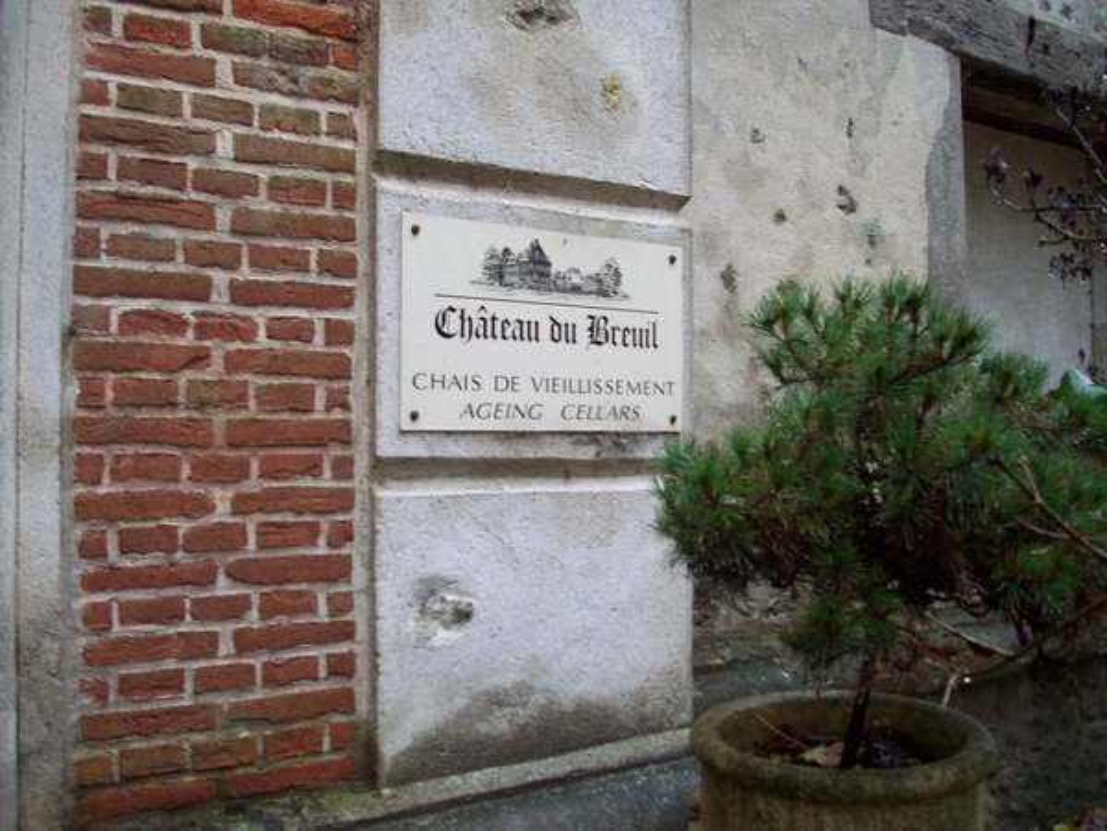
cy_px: 416
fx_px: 1183
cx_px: 554
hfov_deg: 50.1
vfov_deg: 38.7
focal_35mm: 37
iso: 105
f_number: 2.8
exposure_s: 1/45
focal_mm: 6.2
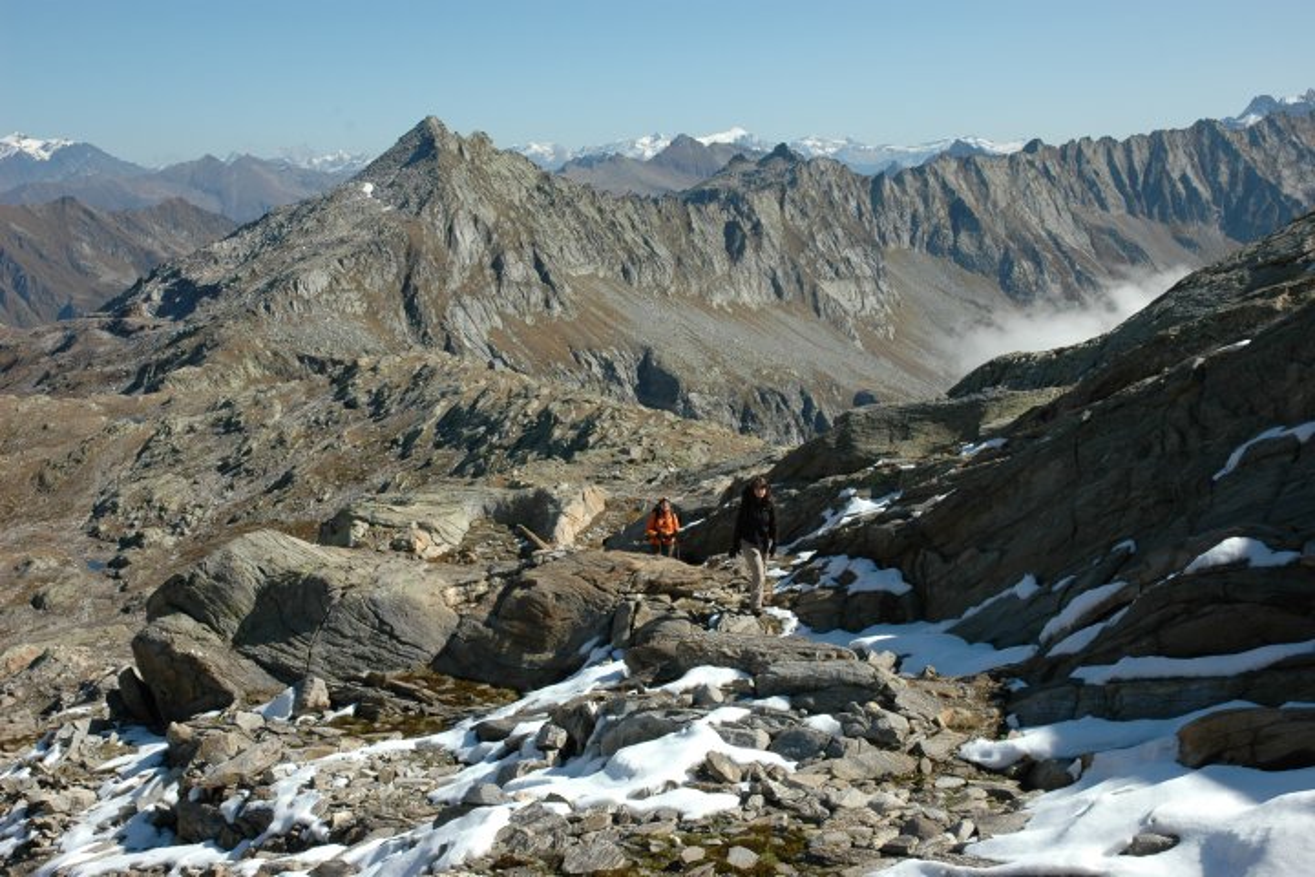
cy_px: 438
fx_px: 1589
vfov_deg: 30.8
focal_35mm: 44
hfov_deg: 45.0
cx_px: 658
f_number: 9
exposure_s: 1/320
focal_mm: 29
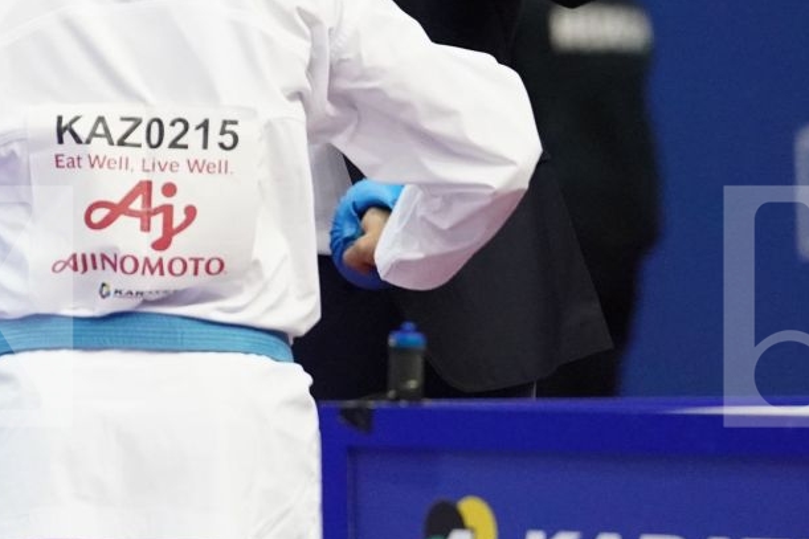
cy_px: -164
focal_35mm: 589
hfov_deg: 3.5
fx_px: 13232
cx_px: -50
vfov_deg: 2.3
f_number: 2.8
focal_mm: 200
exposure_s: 1/1000
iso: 6400
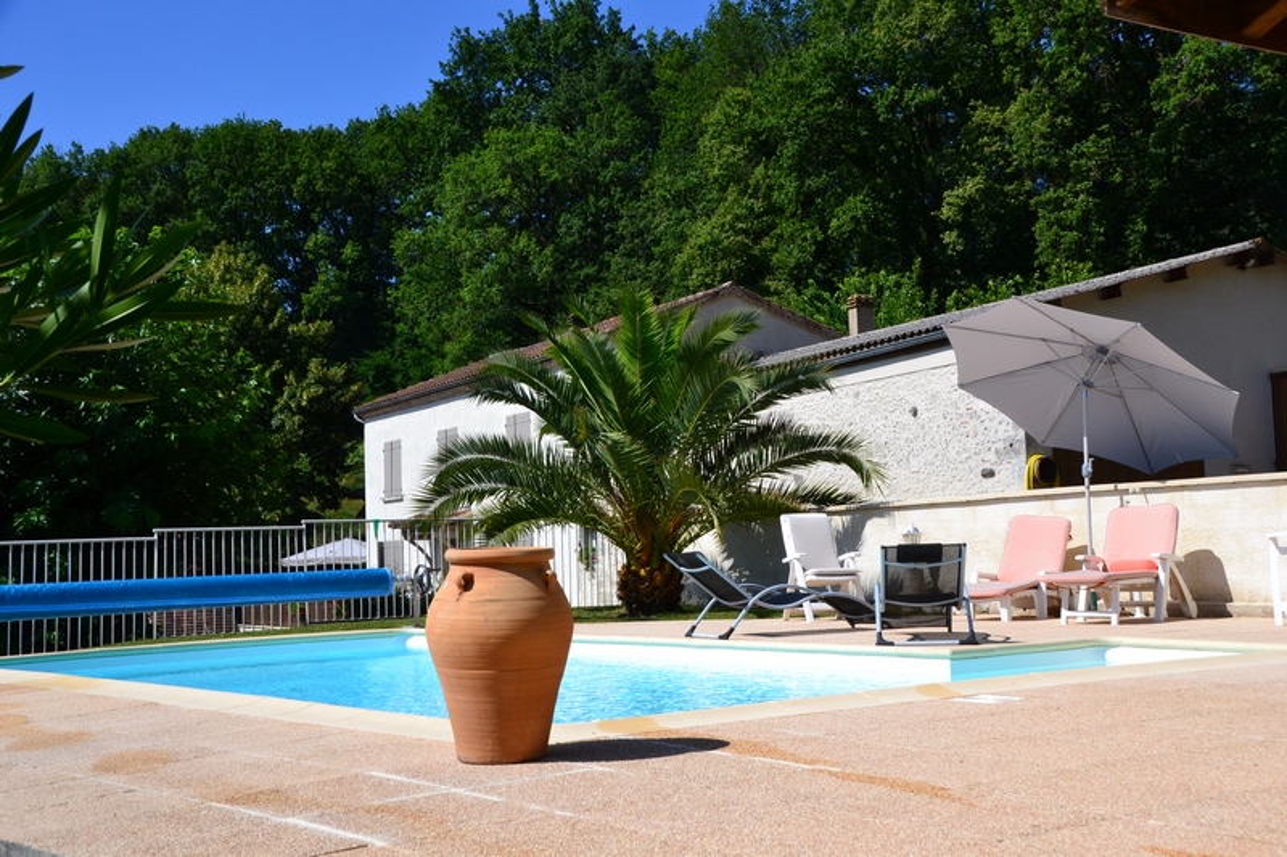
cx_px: 644
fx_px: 1716
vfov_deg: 28.1
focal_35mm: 48
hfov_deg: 41.1
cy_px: 428
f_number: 11
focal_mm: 32
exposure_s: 1/500
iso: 320
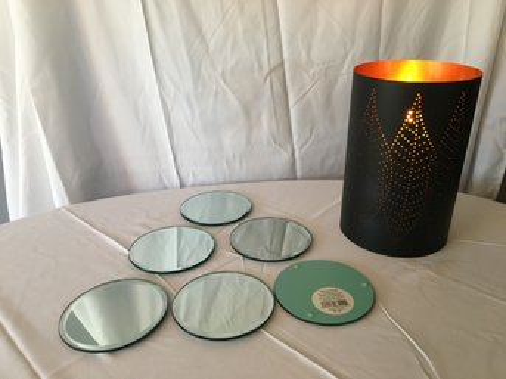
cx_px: 253
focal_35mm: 29
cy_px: 190
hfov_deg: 61.7
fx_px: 424
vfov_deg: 48.2
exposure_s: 1/30
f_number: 2.2
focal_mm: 4.15
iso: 125
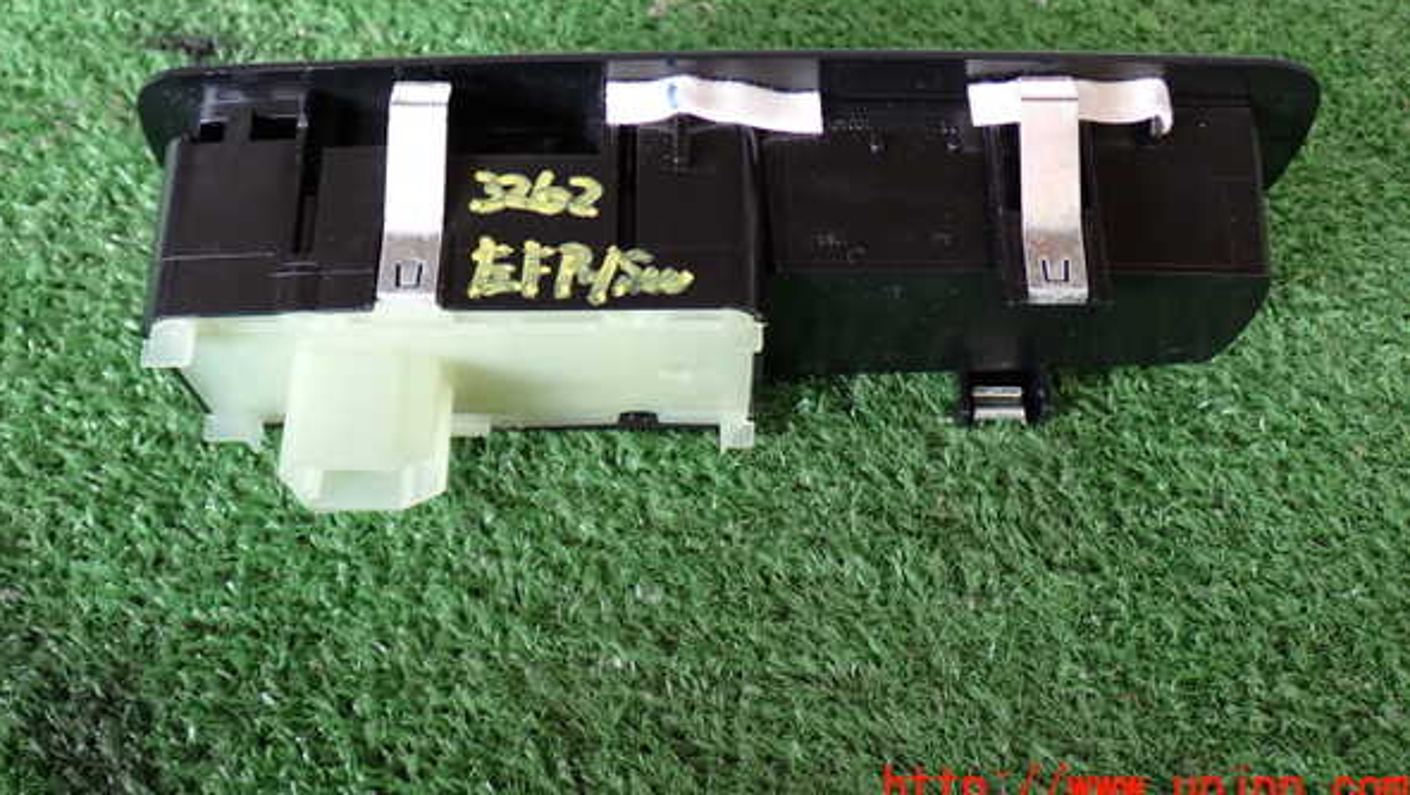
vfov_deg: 28.2
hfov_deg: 48.3
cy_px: 282
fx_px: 1571
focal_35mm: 42
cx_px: 706
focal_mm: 6.83
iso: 200
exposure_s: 1/50
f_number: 2.7
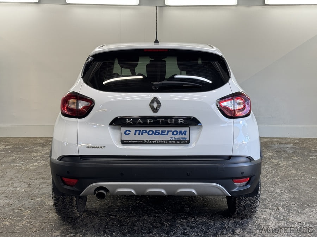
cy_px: 118
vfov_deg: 30.3
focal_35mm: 48
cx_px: 158
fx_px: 440
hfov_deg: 39.7
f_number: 1.78
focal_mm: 6.76
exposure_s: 1/121
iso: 50
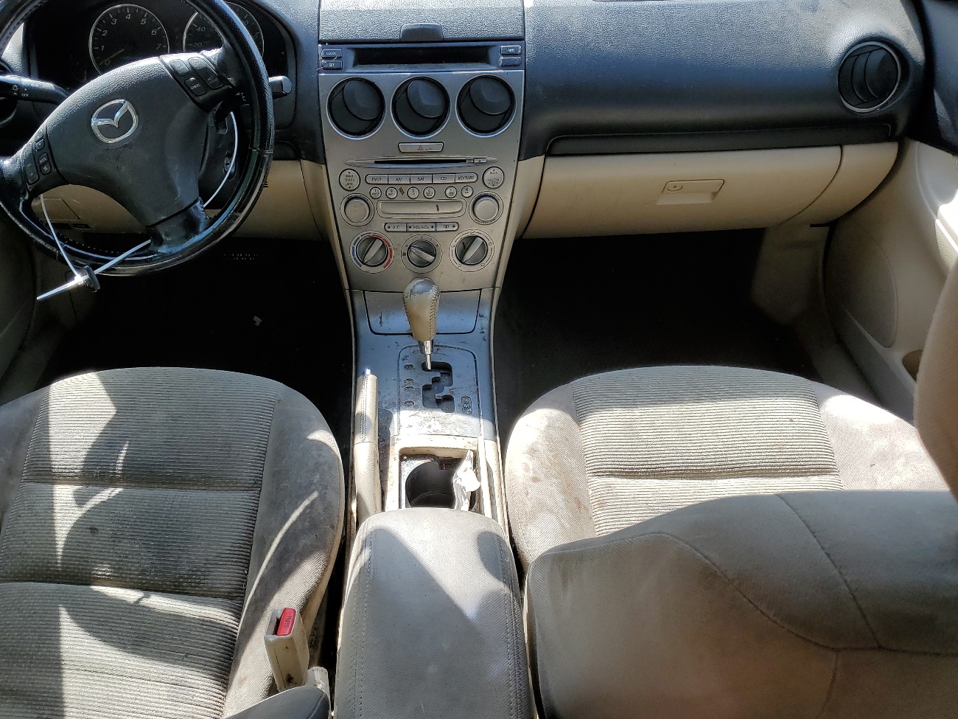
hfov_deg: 56.4
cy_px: 315
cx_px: 383
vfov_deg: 44.1
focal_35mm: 32
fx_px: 886
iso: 50
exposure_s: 1/714
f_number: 1.5
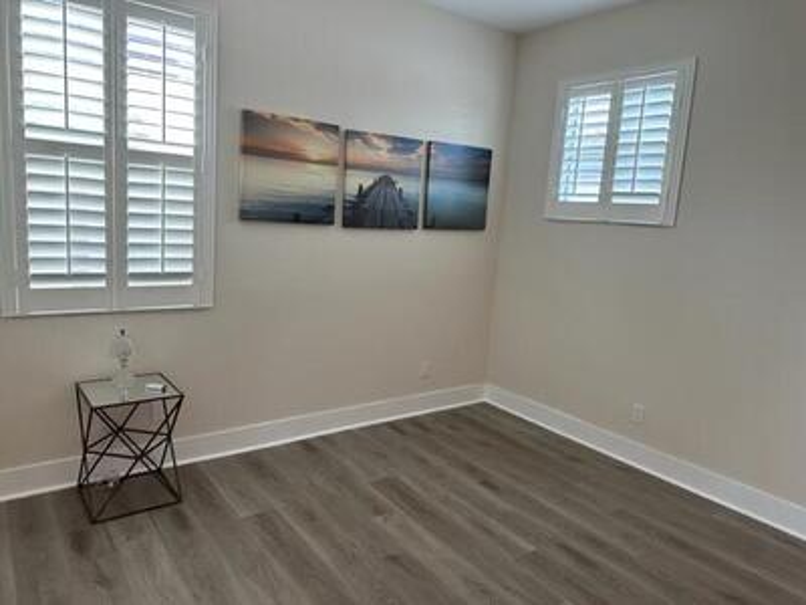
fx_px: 559
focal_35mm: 24
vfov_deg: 56.8
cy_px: 302
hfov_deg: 71.6
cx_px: 403
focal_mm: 6.86
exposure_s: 1/120
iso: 200
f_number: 1.78
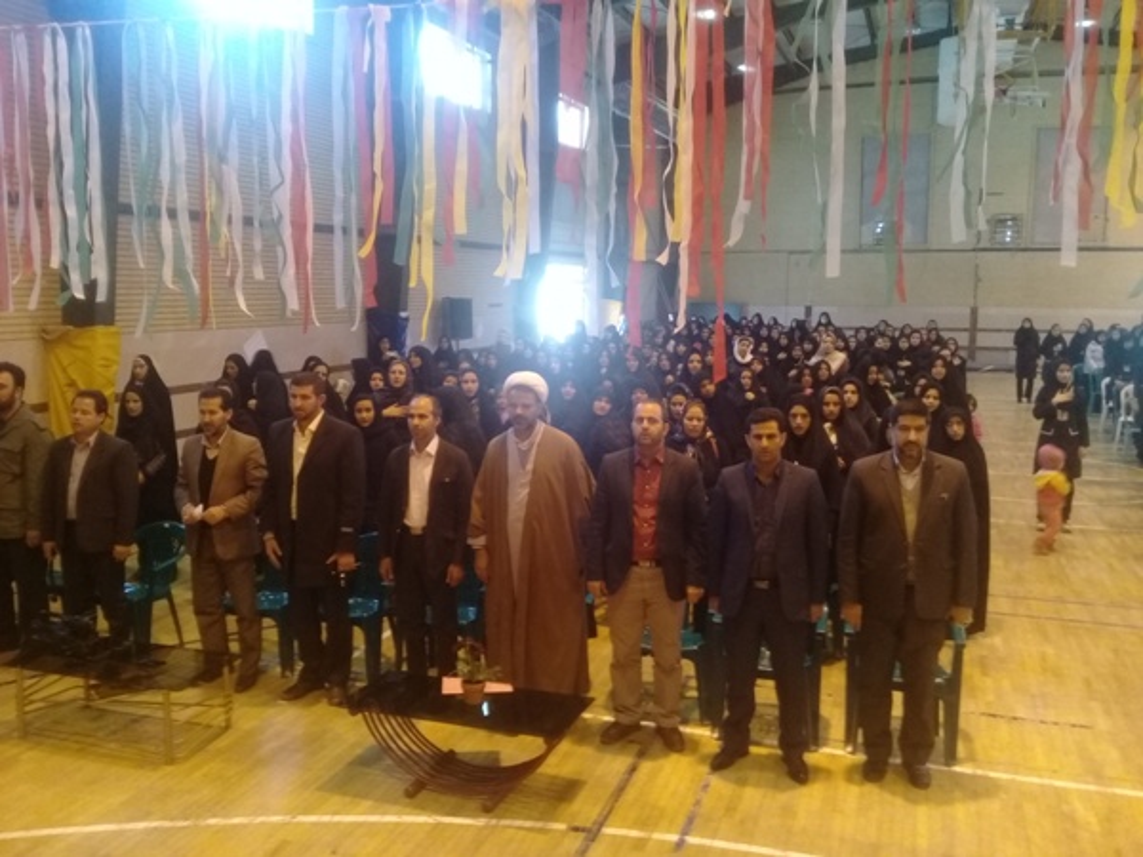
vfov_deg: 45.4
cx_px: 572
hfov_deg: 58.4
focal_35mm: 31
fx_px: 1024
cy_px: 428
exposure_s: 1/20
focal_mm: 3.3
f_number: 2.2
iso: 200
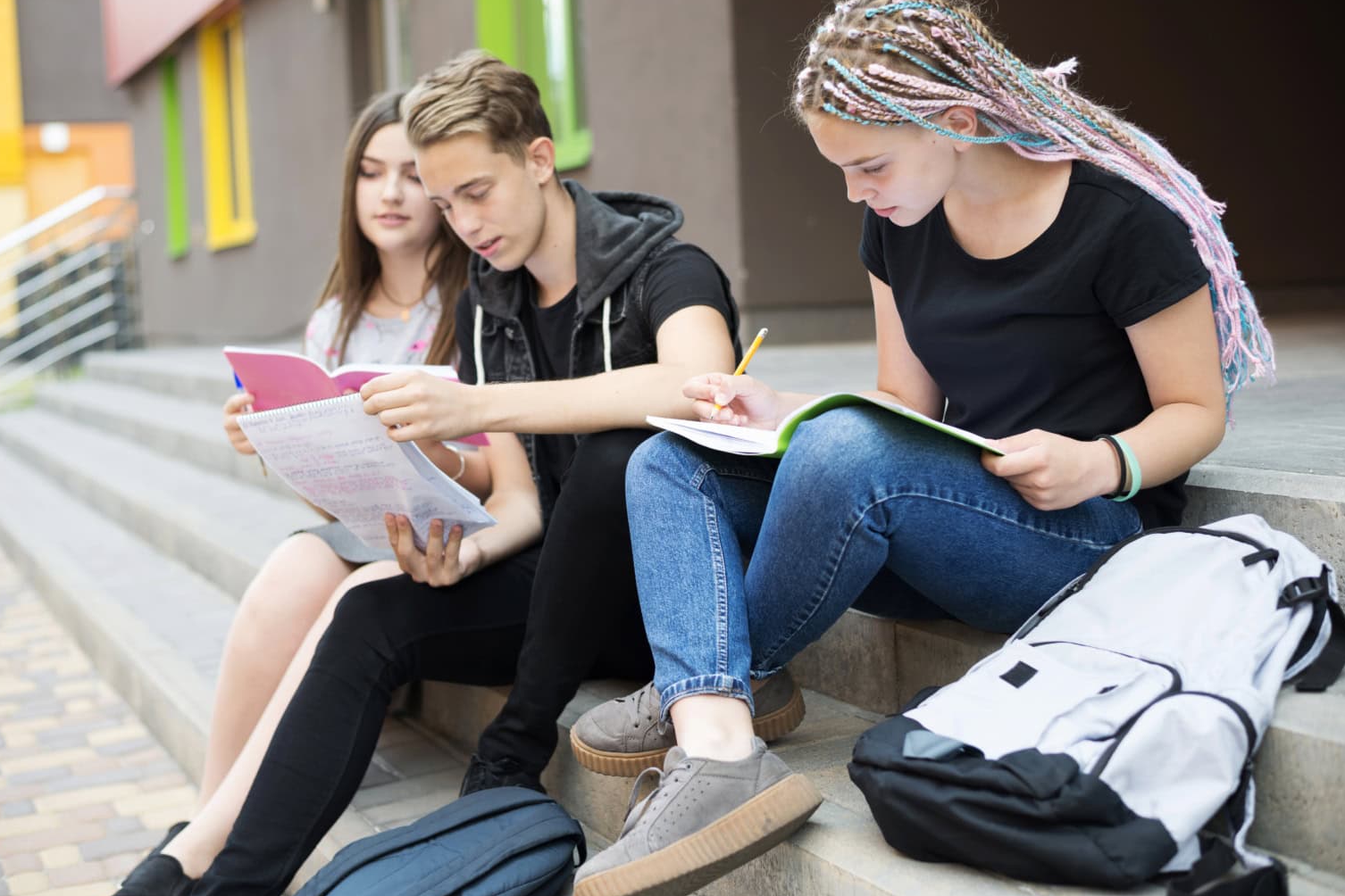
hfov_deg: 38.9
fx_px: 1905
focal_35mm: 51
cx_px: 664
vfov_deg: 26.5
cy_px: 448
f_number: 2.8
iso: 200
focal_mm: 50
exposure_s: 1/250
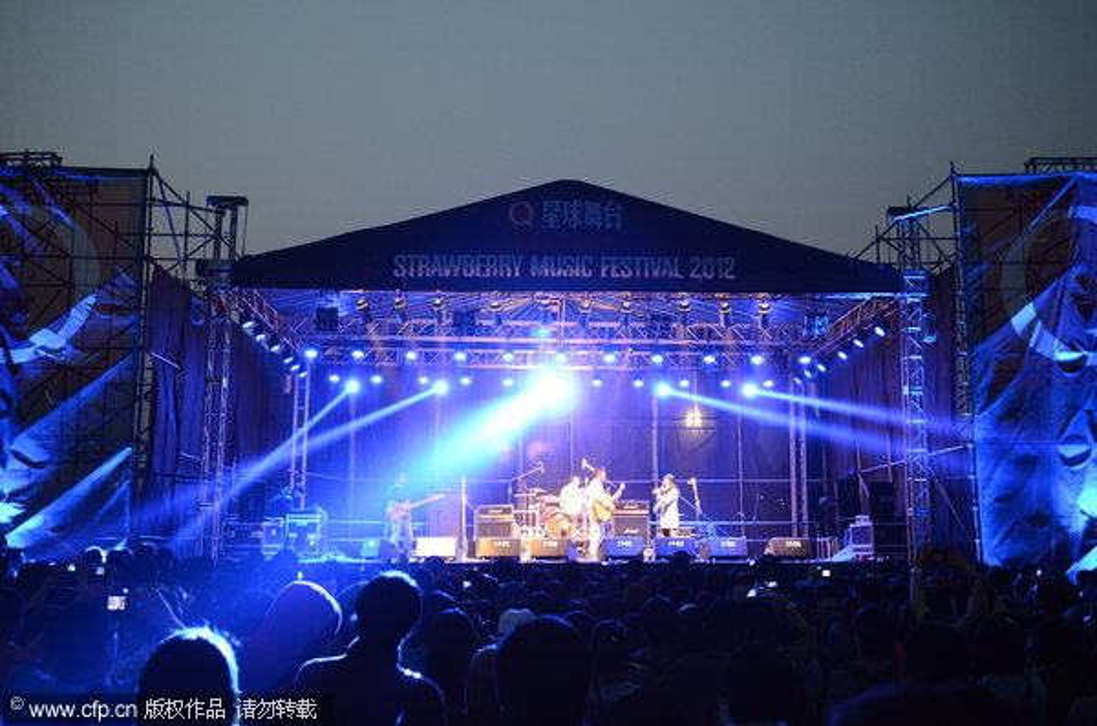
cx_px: 548
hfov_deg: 49.7
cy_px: 363
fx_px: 1186
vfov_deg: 34.0
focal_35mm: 39
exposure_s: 1/40
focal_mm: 26
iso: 1600
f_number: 2.8
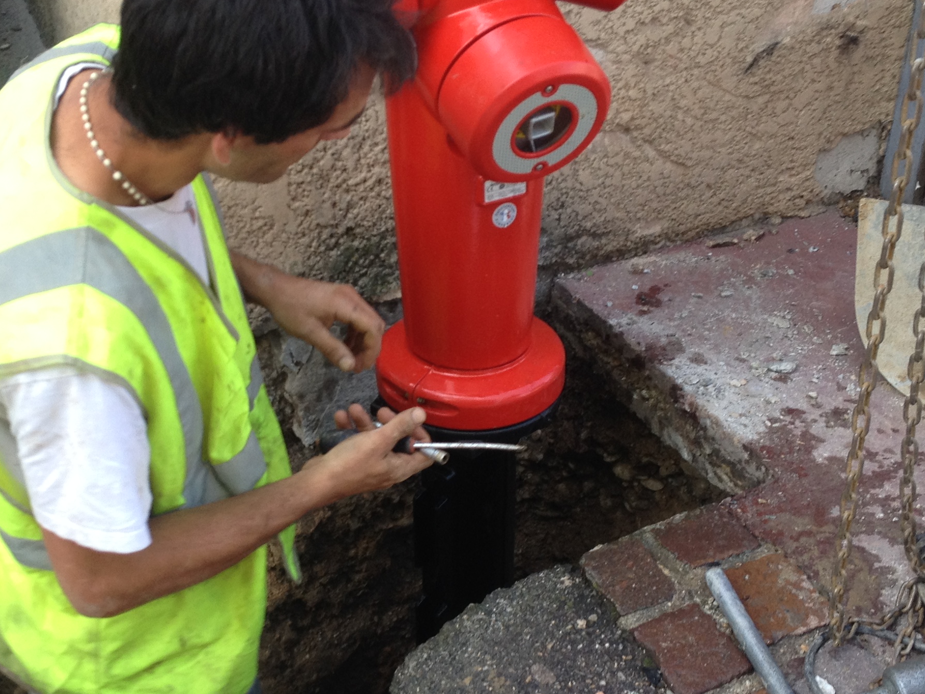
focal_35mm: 64
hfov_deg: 30.2
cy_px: 395
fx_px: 1710
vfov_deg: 22.9
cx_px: 364
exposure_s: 1/150
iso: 50
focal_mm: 4.28
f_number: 2.4
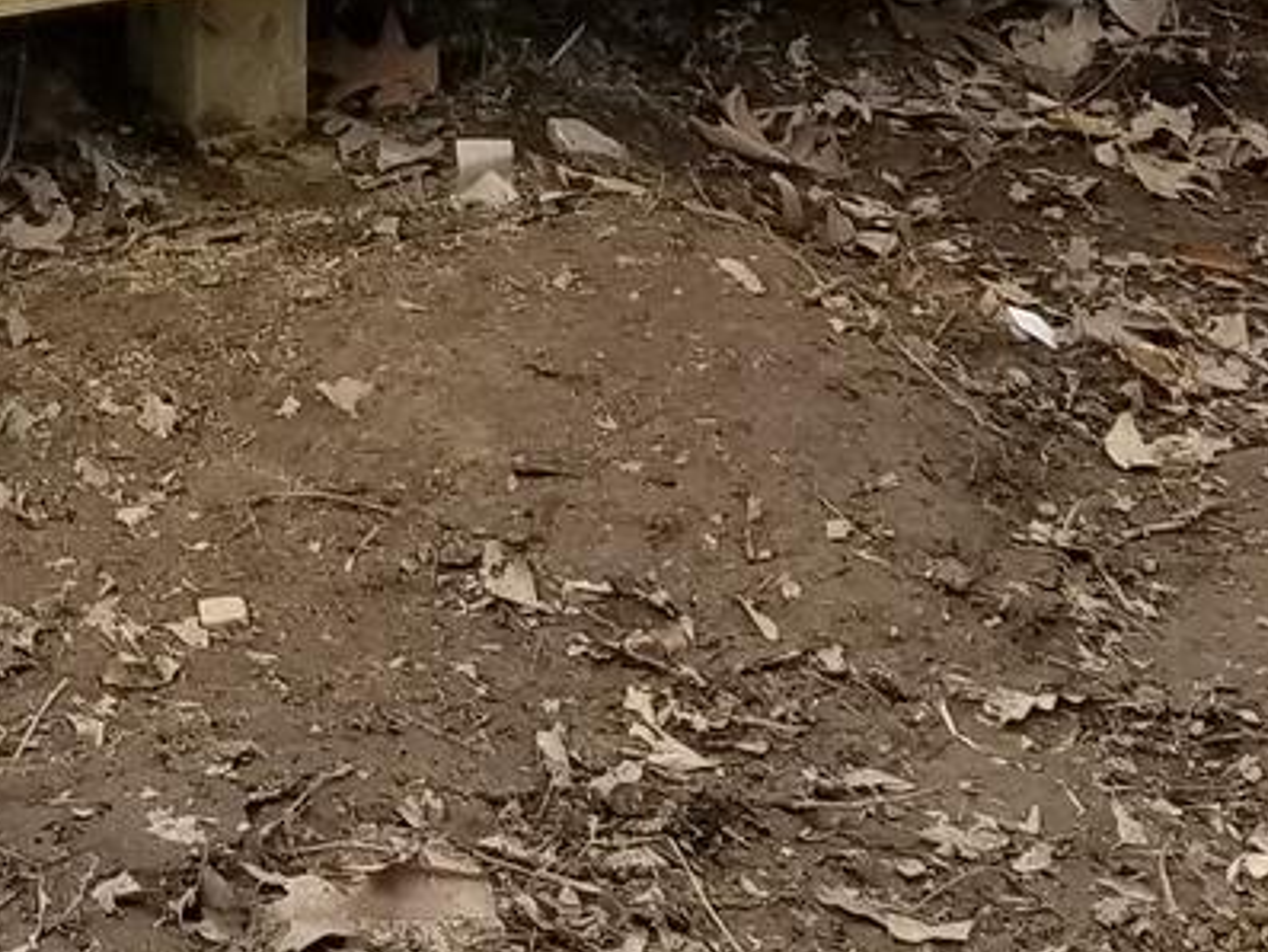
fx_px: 4910
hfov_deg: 14.1
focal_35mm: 134
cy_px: -1188
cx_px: -383
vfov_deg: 9.9
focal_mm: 4.25
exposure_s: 1/886
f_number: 1.7
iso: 50
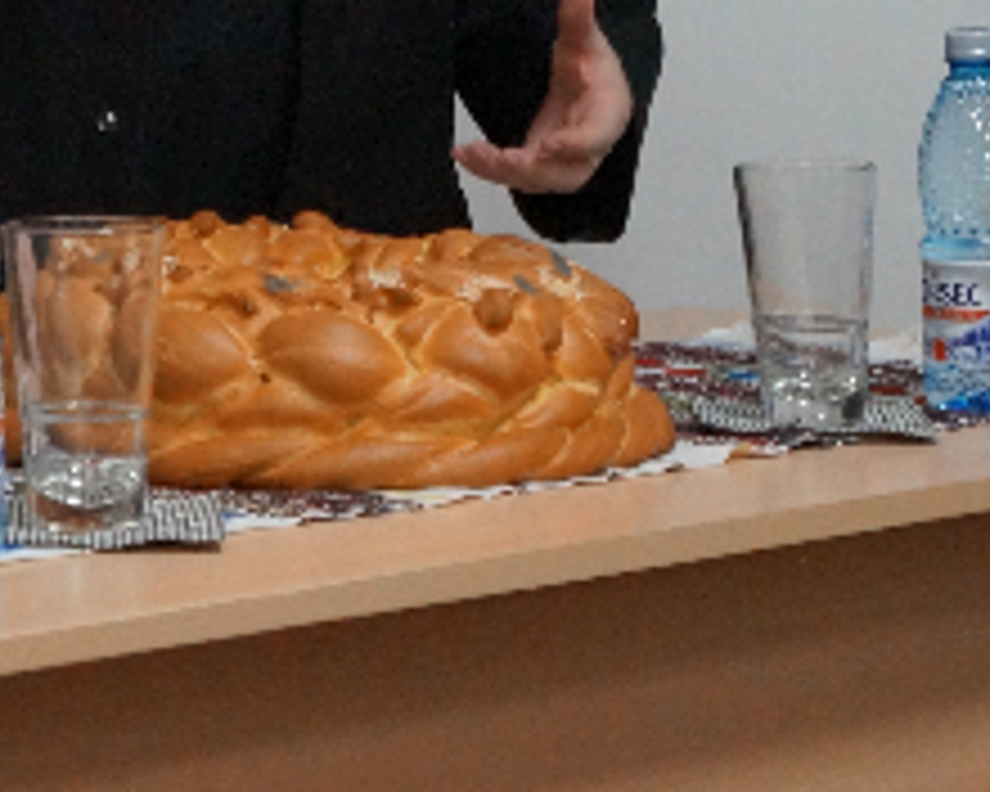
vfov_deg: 10.5
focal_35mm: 143
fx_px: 4190
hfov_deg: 13.2
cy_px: -360
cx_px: -72
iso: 3200
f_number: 4
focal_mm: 28
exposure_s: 1/80
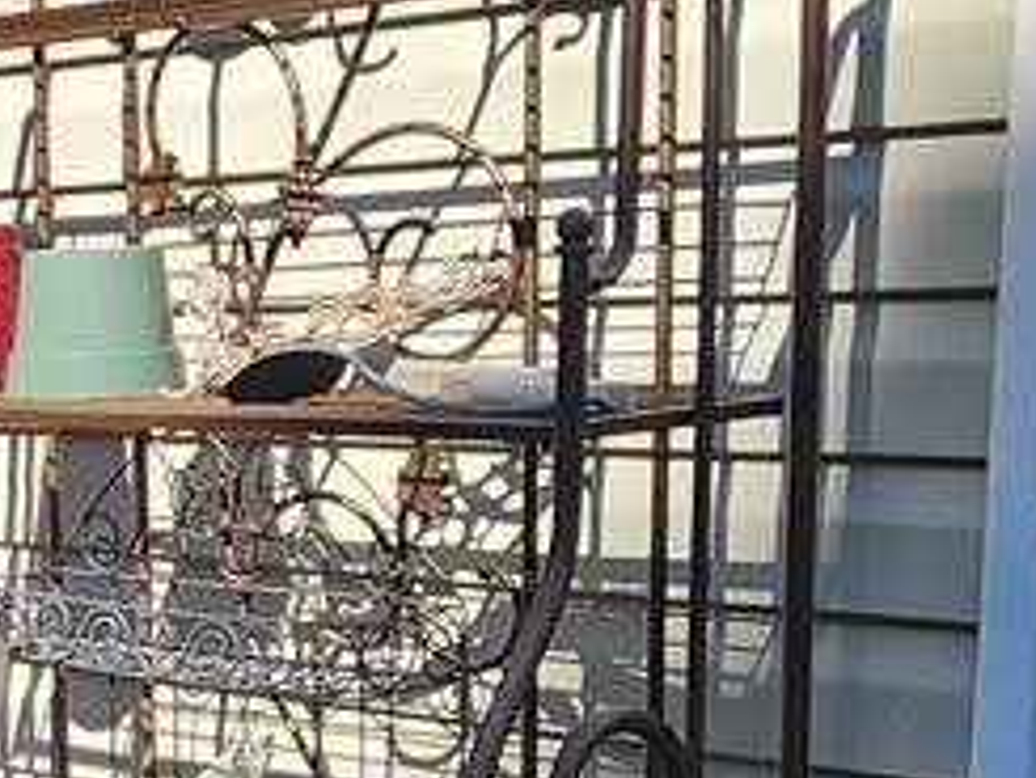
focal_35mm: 85
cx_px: -300
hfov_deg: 21.0
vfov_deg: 16.9
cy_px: 833
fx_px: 2545
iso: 50
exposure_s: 1/1418
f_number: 2.2
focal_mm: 2.2
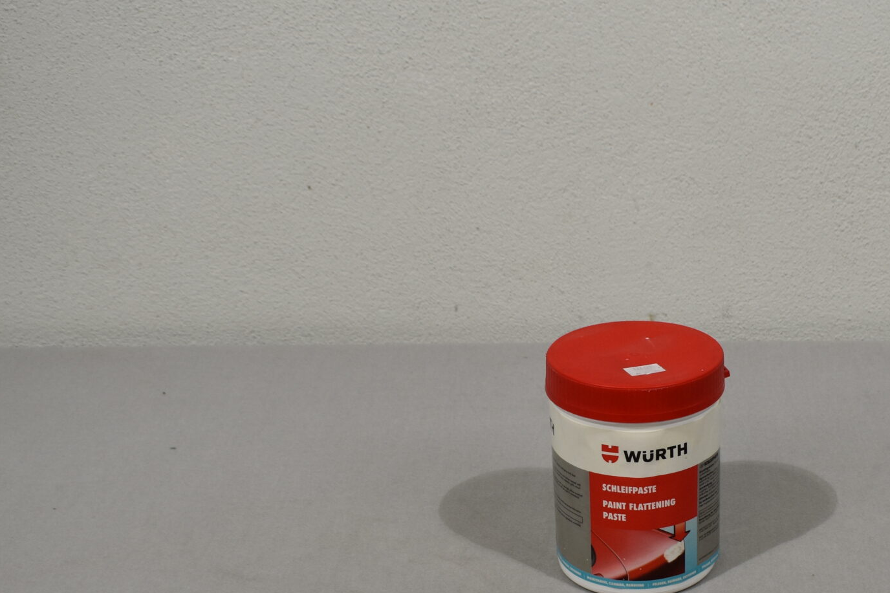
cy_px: 500
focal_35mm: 67
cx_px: 666
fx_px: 1656
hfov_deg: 29.6
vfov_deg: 20.0
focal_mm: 24
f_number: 5.6
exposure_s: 1/125
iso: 320
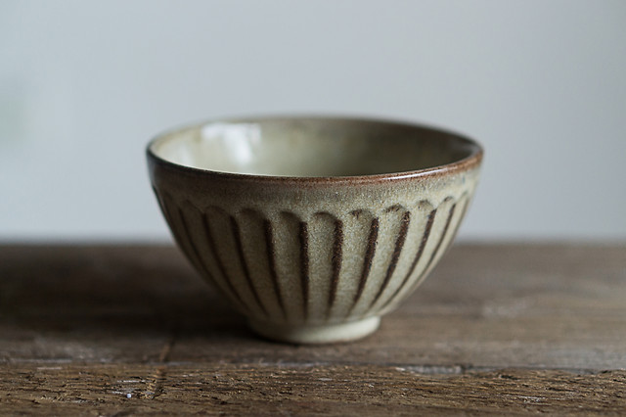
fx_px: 1303
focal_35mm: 75
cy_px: 208
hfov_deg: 27.0
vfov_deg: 18.2
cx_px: 313
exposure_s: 1/500
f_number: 2.2
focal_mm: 50
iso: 500
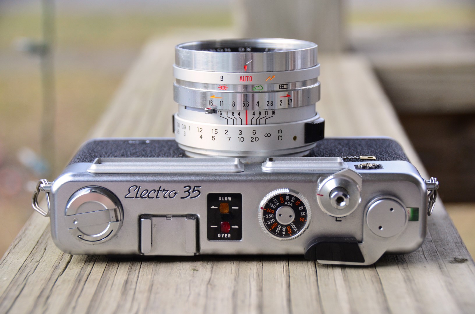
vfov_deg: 13.0
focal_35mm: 105
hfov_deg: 19.5
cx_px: 238
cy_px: 157
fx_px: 1382
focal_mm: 70
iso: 1000
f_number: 6.3
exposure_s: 1/500
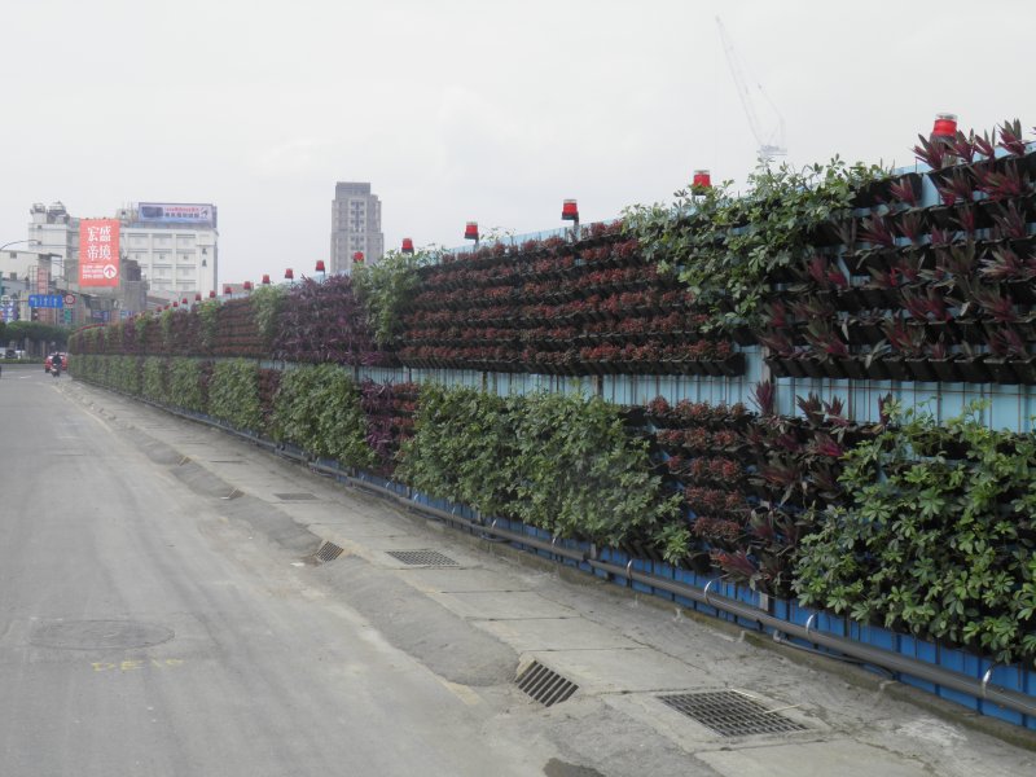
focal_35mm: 44
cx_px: 518
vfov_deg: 32.9
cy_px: 388
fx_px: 1317
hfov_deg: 42.9
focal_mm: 7.9
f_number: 6
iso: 50
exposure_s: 1/250
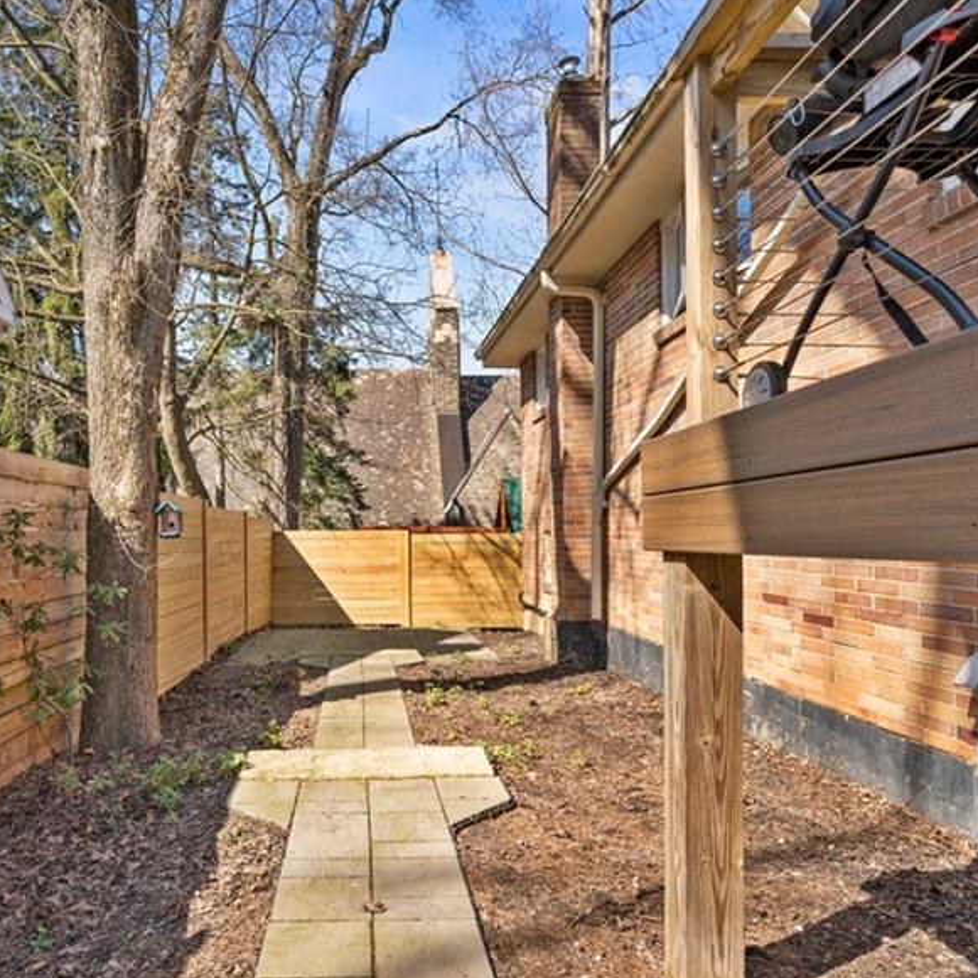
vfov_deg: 63.3
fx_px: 791
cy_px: 535
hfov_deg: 62.5
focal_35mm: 25
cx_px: 363
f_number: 8
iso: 400
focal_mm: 16.5
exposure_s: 1/125
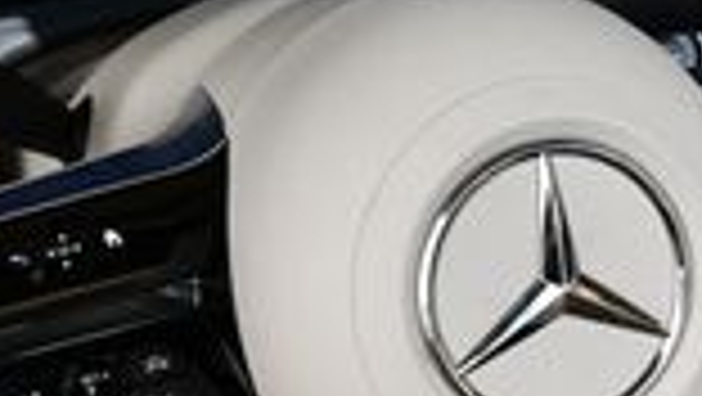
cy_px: 144
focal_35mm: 155
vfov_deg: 7.8
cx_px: 598
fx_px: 2887
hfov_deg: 13.8
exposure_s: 1/250
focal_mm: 18
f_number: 5.6
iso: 400
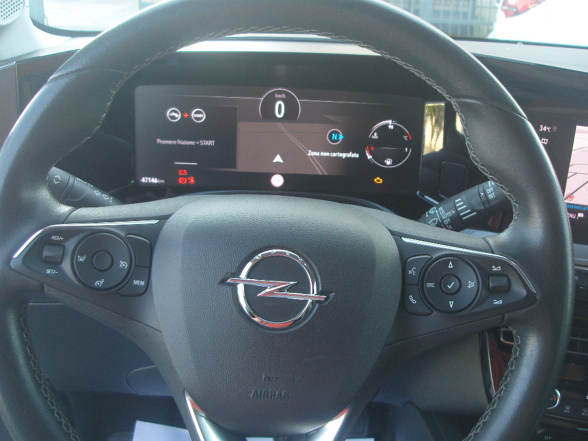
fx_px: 628
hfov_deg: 50.1
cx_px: 294
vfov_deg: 38.7
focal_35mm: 37
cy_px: 220
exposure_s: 1/50
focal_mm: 6.2
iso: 80
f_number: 2.8
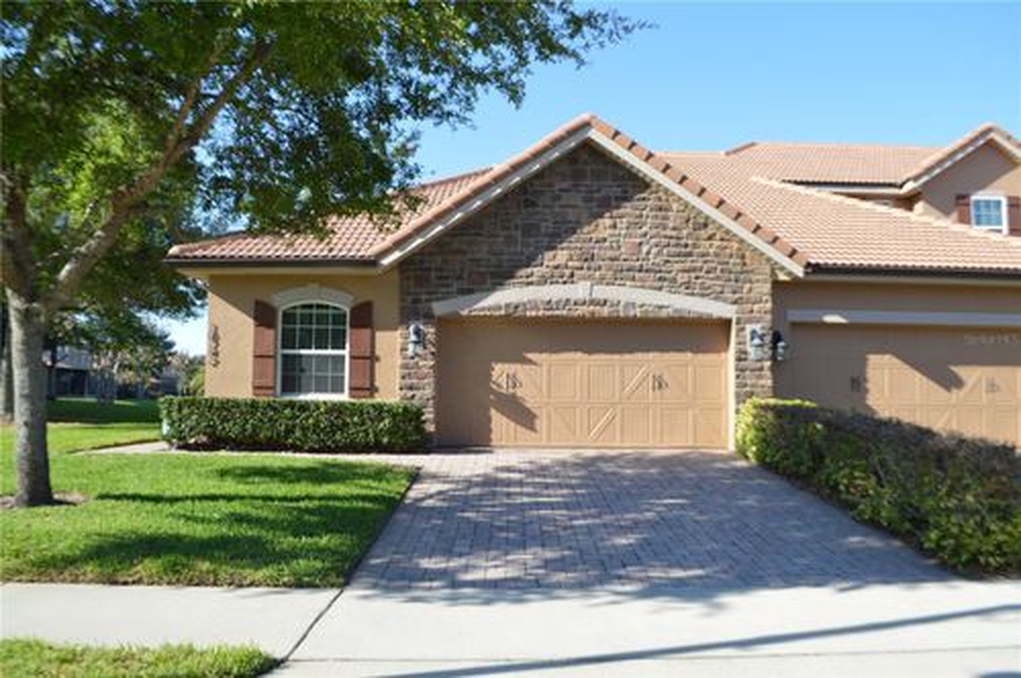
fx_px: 765
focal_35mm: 27
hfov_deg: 67.4
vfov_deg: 47.8
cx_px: 510
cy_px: 339
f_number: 6.3
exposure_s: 1/160
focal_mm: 18
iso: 100
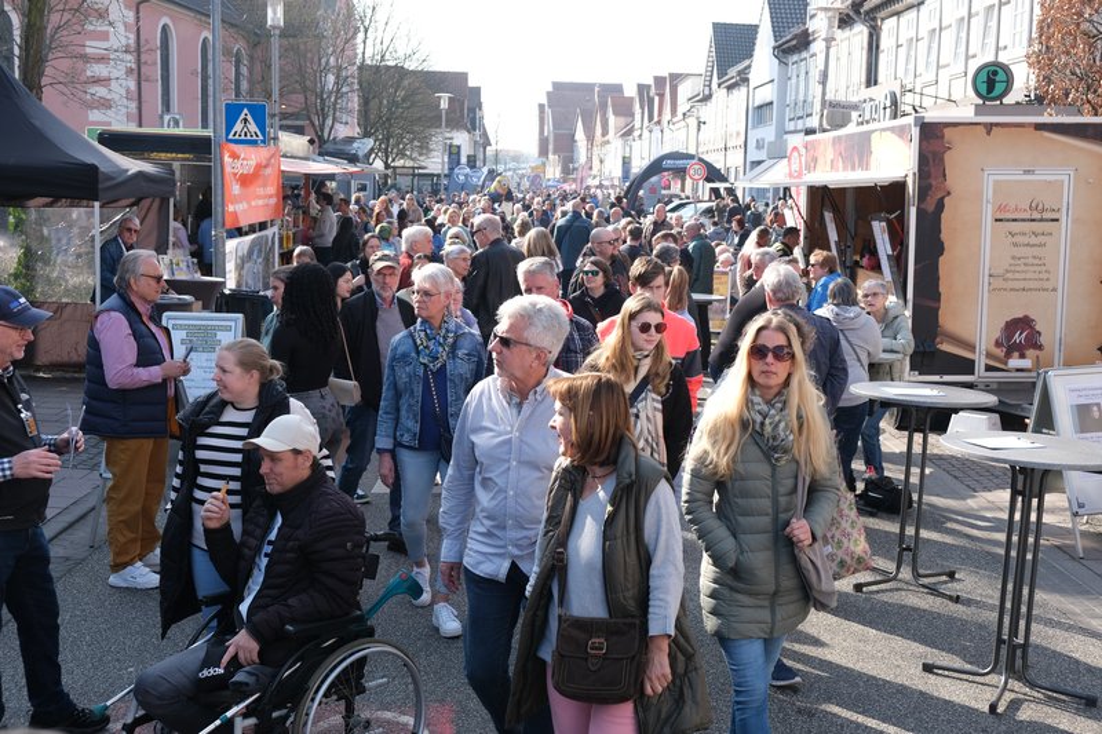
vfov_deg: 31.9
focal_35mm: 42
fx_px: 1285
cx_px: 551
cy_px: 367
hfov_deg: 46.4
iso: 160
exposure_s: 1/200
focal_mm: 27.7
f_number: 5
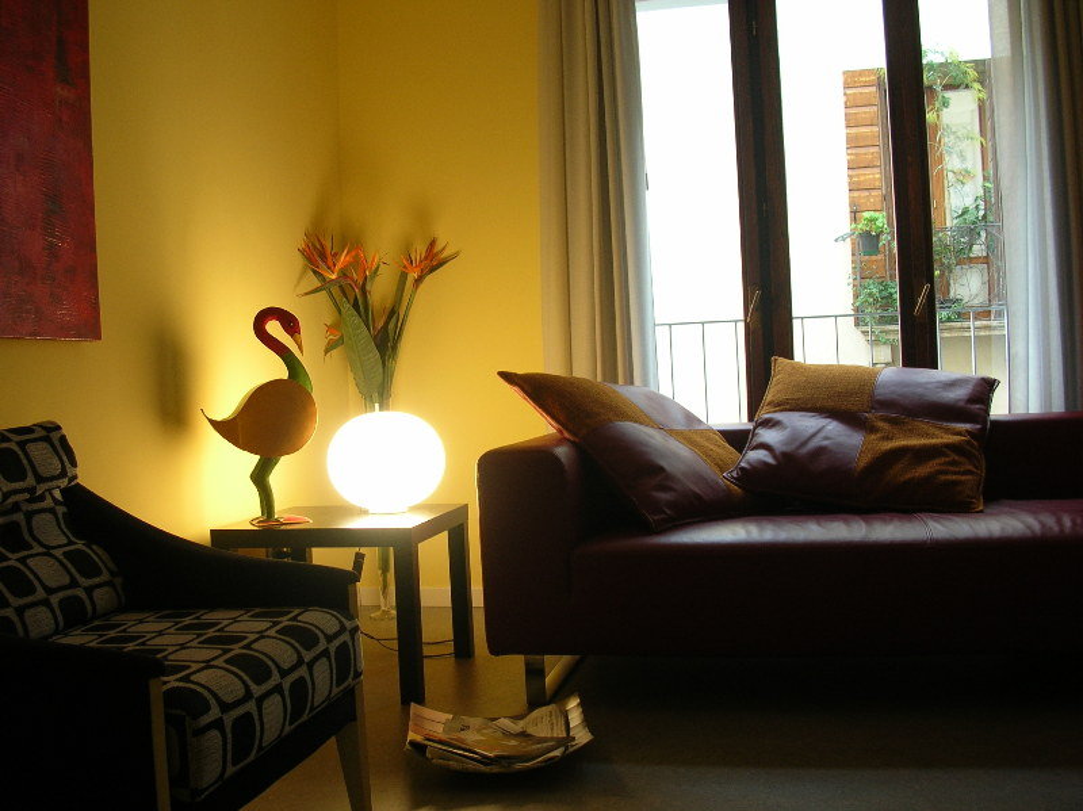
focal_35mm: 35
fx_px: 1094
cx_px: 542
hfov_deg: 52.7
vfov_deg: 40.7
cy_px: 406
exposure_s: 1/10.4
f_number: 2.8
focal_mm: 5.8
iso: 50
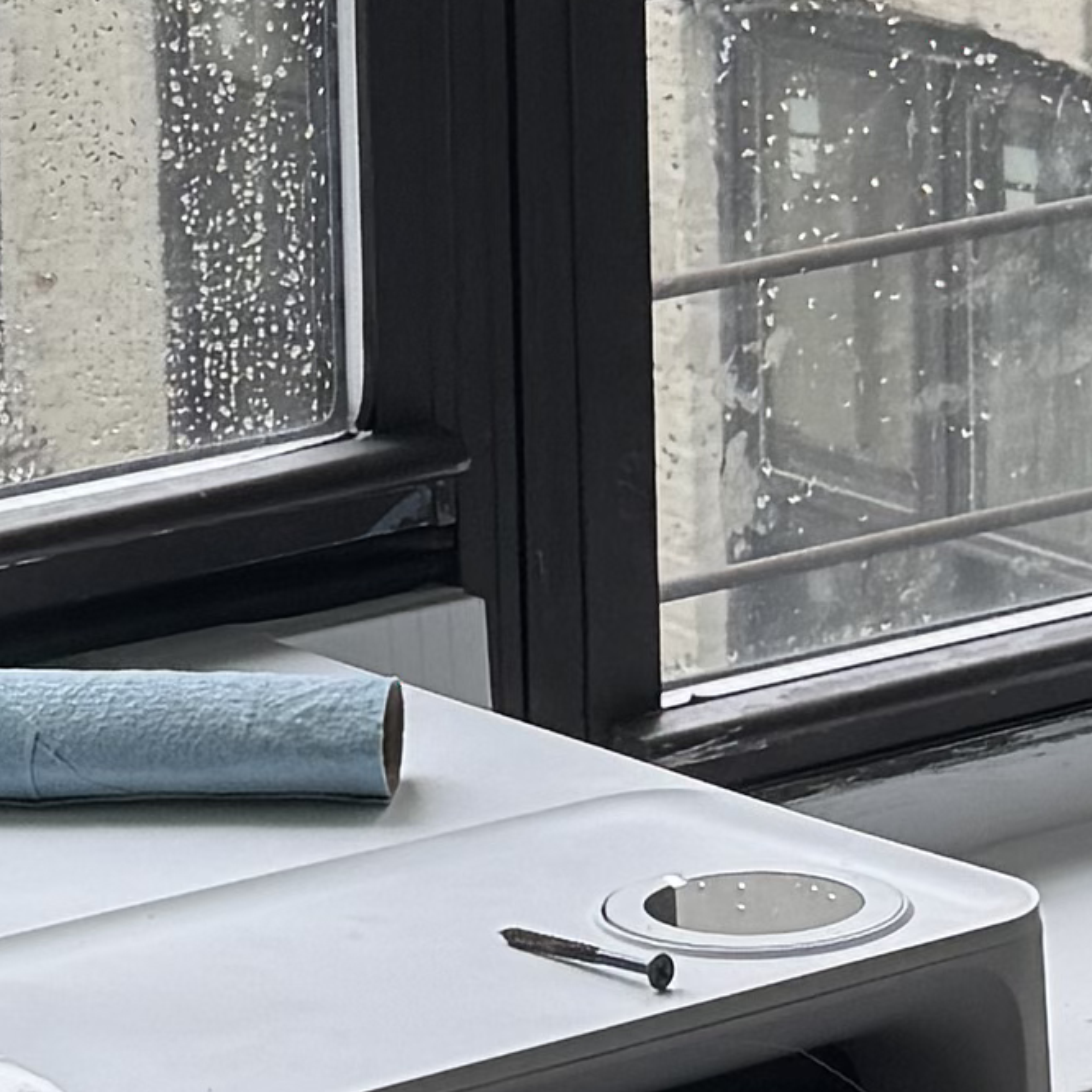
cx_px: 413
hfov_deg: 9.6
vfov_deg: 9.5
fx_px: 6496
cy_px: -272
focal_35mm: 182
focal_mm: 6.76
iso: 100
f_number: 1.78
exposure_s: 1/121
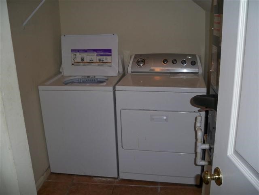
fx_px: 262
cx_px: 130
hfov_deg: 52.6
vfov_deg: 40.7
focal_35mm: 35
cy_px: 98
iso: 200
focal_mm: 6.3
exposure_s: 1/60
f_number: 3.1
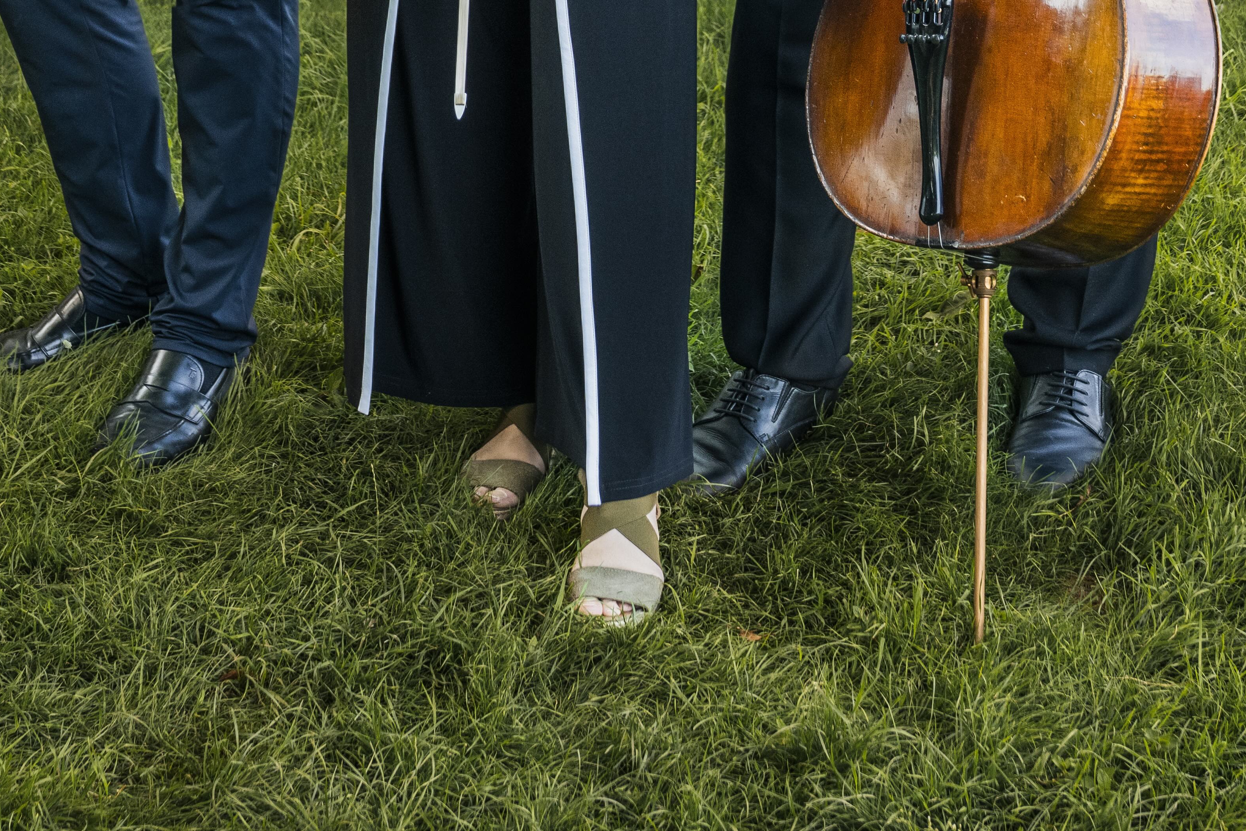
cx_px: 738
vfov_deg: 10.5
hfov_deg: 16.3
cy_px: -403
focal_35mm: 126
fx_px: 4361
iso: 500
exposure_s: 1/200
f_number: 4.5
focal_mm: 42
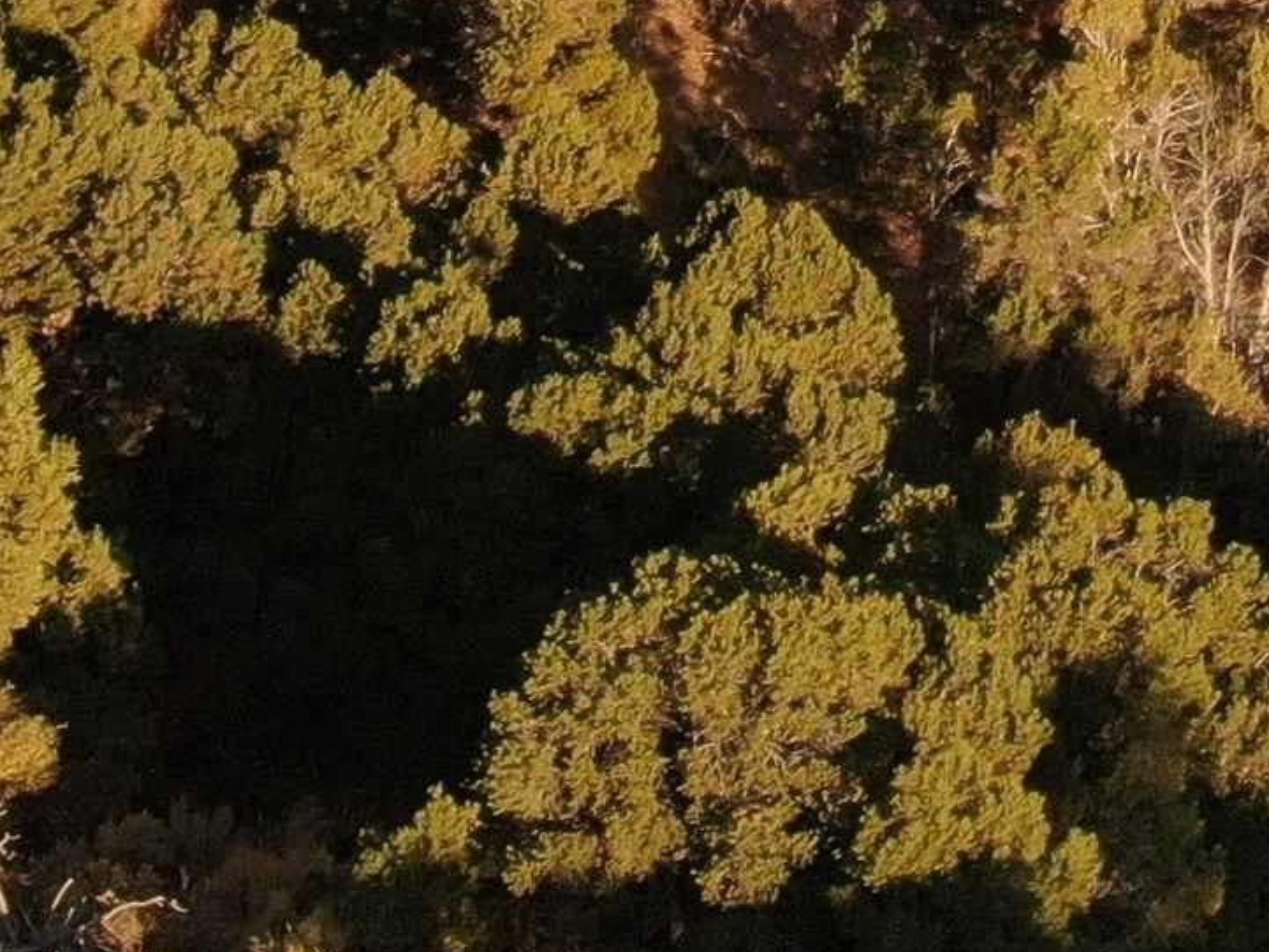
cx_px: 1098
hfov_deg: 10.0
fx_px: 7186
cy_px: -1052
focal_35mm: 196
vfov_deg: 7.3
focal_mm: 8.06
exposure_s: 1/120
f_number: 3.7
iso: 100
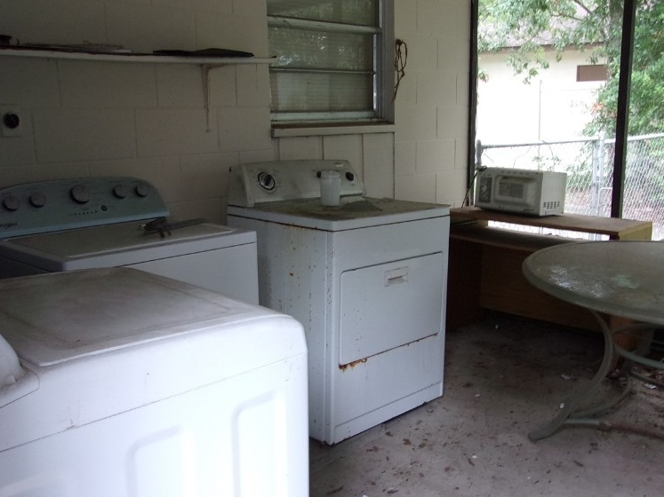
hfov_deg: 49.9
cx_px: 396
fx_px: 710
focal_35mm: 37
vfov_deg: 38.7
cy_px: 257
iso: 132
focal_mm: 4.9
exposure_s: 1/34
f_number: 3
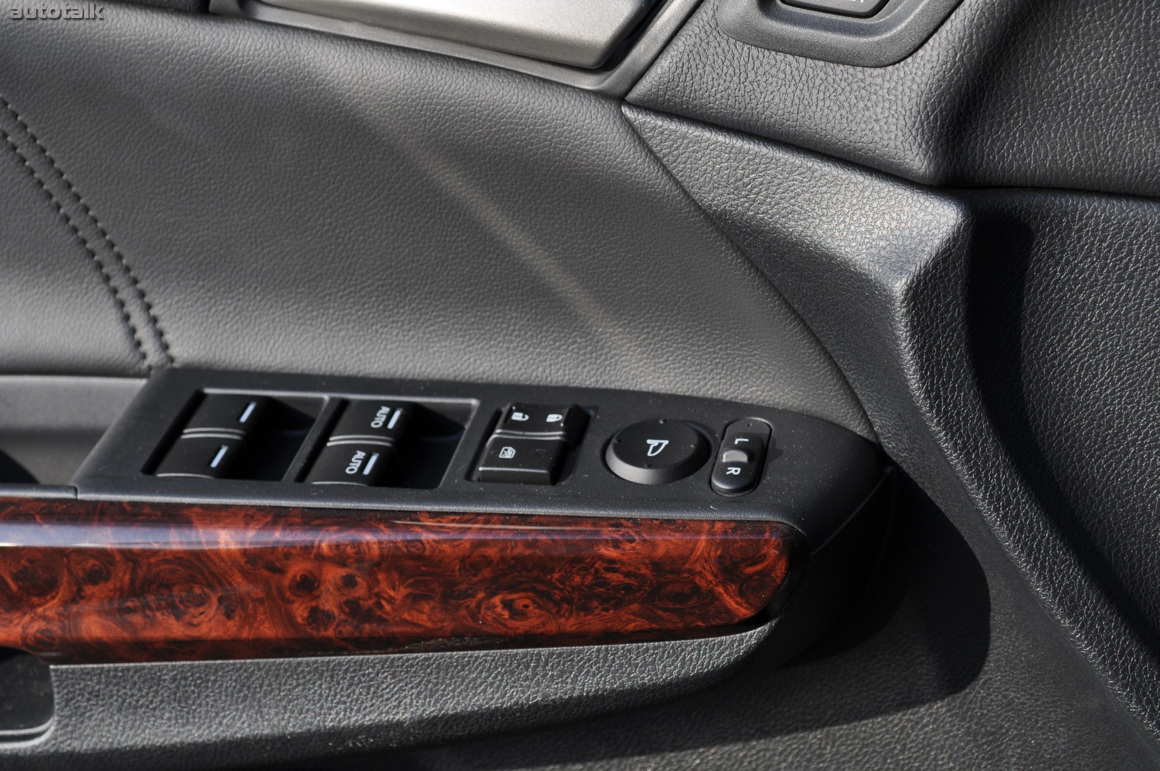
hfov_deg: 29.9
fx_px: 2173
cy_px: 386
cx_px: 580
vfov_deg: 20.1
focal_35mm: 68
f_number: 7.1
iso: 200
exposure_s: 1/200
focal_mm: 45
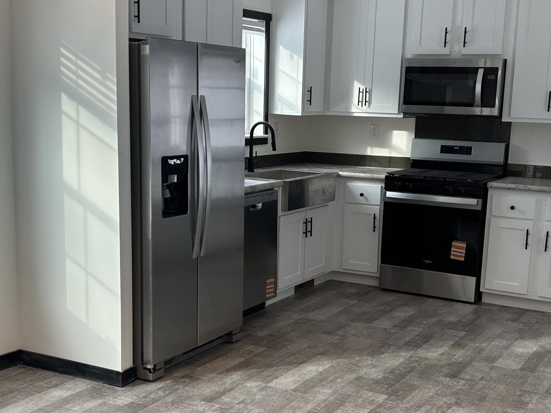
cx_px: 282
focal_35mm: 52
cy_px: 244
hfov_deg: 36.8
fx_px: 828
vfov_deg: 28.0
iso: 50
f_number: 1.5
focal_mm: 5.7
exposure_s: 1/120
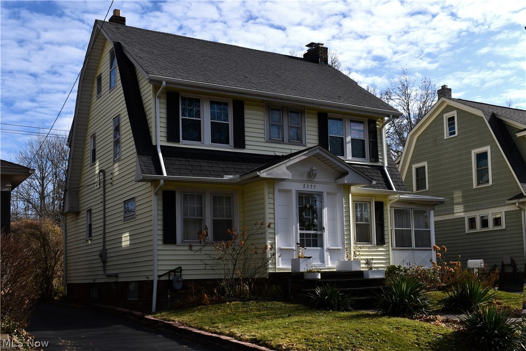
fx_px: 584
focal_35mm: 40
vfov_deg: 33.4
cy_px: 176
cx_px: 263
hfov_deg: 48.5
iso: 100
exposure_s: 1/400
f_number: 10
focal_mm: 27
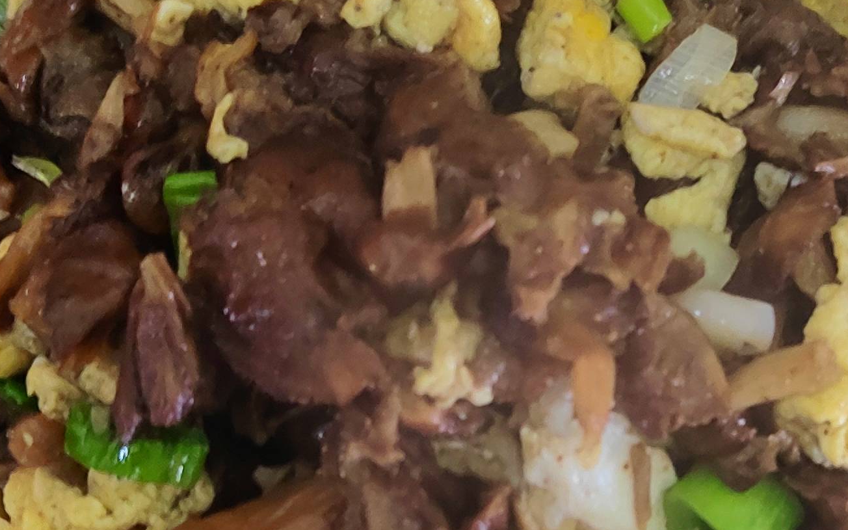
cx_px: 527
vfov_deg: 17.6
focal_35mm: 73
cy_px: 454
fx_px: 1687
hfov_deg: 28.1
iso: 2888
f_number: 1.9
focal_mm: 5.52
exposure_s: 1/50
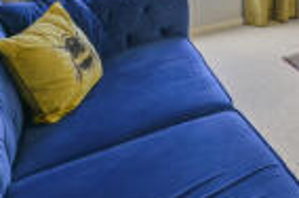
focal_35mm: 47
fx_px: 389
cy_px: -113
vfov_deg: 22.4
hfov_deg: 32.2
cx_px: 385
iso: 200
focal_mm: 14
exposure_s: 1/2
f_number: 16
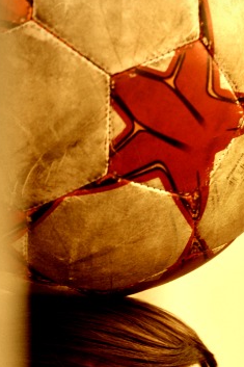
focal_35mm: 580
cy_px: 436
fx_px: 5902
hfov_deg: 2.4
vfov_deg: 3.6
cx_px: 278
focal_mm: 200
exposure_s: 1/500
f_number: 5
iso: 1250
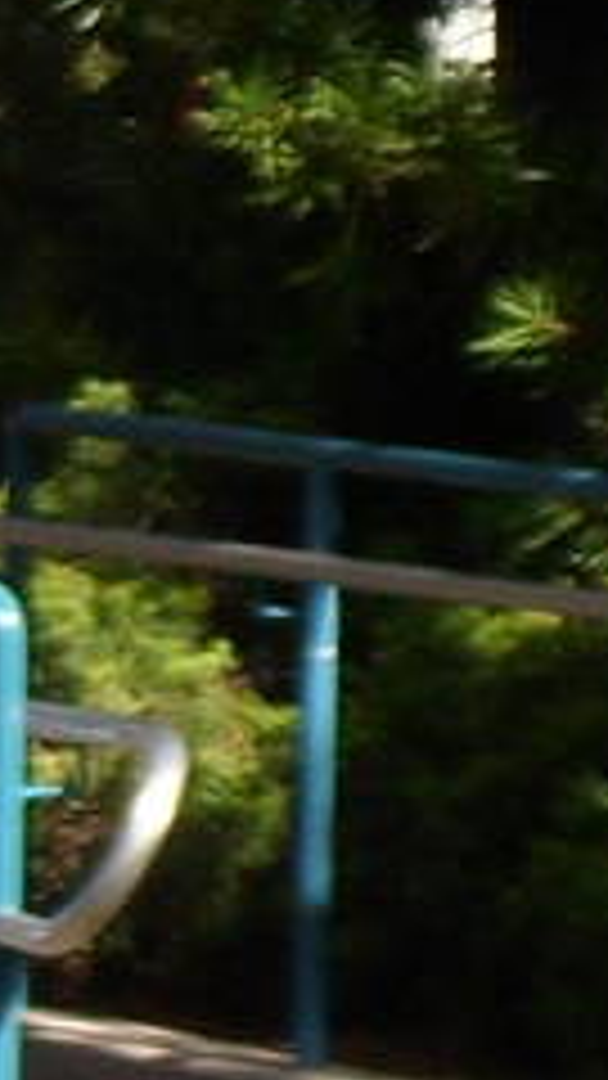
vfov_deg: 5.7
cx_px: -2279
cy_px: 832
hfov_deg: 3.0
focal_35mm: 378
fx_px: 10834
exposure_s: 1/180
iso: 80
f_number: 4.3
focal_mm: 8.1
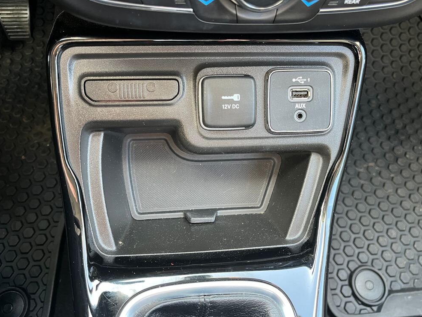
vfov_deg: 51.4
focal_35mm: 27
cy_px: 156
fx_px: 329
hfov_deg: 65.3
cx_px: 217
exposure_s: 1/57
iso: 250
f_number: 1.6
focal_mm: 5.1
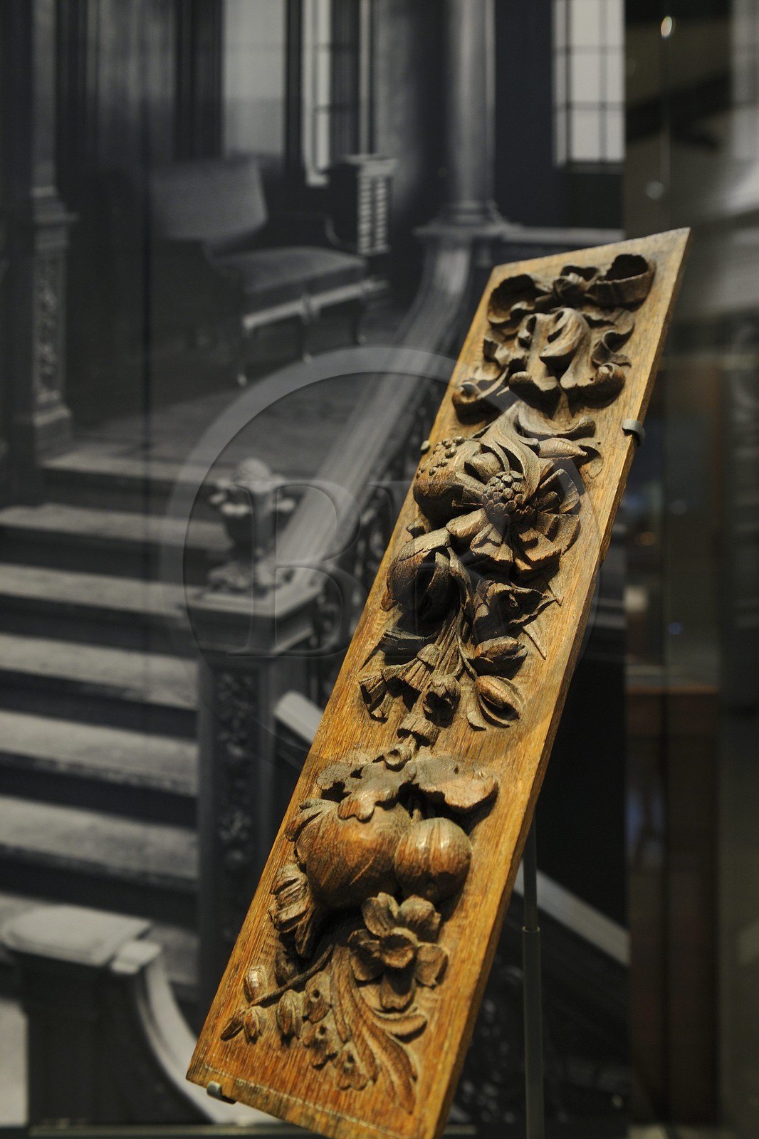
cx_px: 380
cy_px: 570
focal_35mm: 34
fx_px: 1076
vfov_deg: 55.8
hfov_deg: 38.9
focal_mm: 34
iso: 800
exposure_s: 1/3.33
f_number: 4
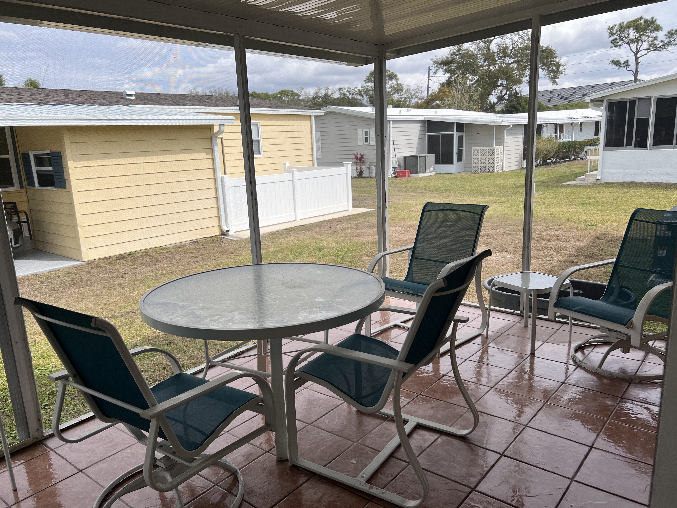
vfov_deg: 51.3
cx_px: 335
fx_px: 528
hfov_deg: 65.3
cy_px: 261
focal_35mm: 27
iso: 50
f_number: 1.5
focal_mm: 5.7
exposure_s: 1/2299
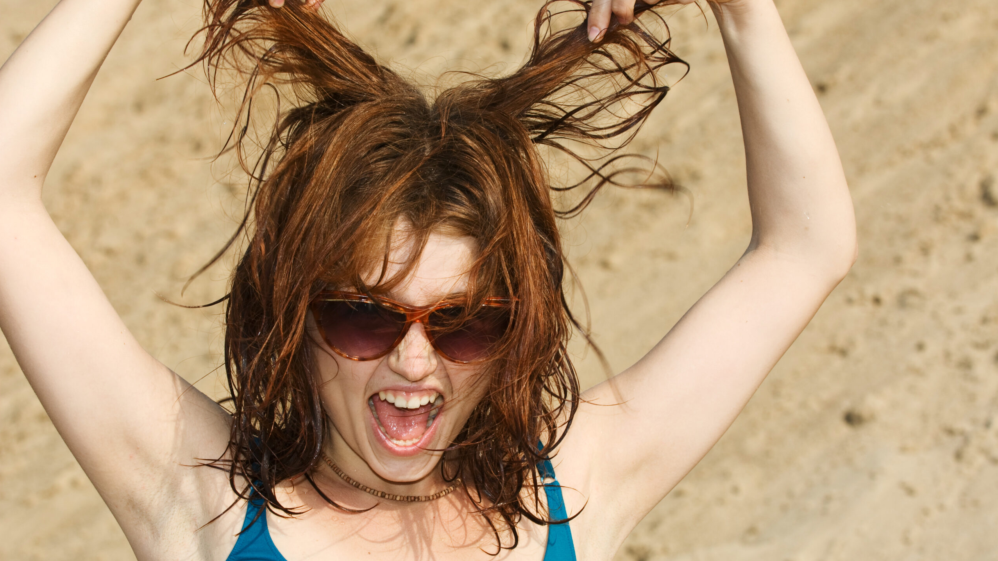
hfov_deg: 17.4
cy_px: 308
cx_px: 498
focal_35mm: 123
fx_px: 3255
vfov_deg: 9.9
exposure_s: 1/250
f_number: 8
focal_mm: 78
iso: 100
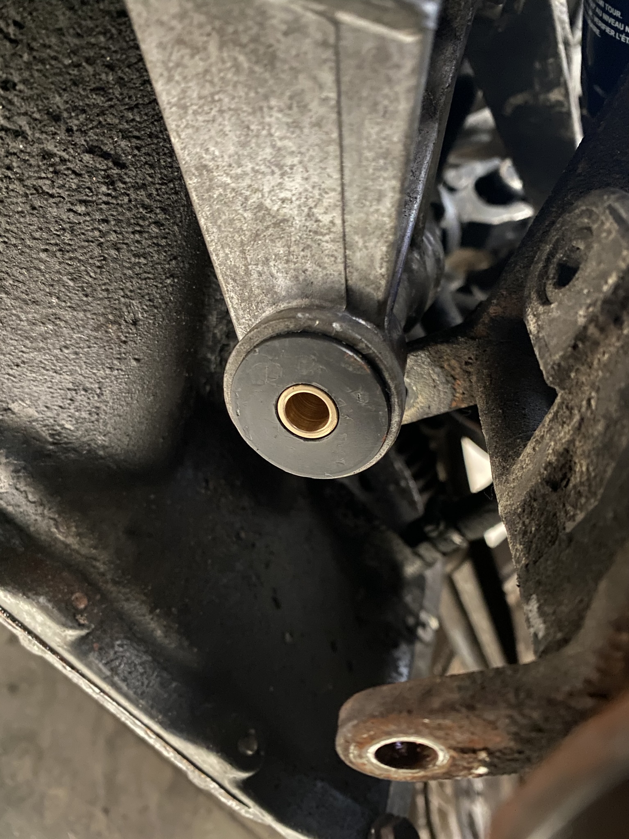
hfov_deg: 53.1
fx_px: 630
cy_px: 420
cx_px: 314
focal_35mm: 26
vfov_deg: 67.3
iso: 640
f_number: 1.8
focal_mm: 4.25
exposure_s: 1/8
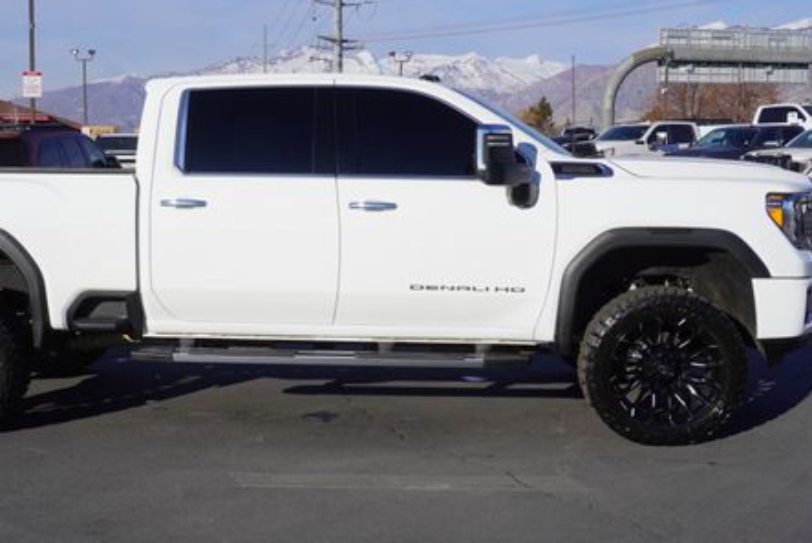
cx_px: 307
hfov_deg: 39.5
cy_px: 272
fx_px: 1123
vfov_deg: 27.2
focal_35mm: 50
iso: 100
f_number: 10
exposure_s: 1/250
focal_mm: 23
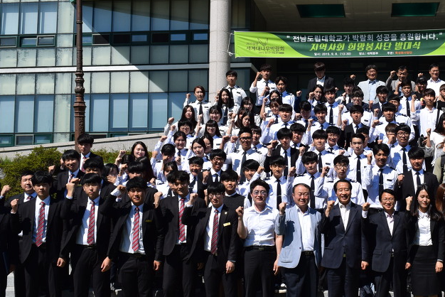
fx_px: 668
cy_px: 148
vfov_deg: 25.1
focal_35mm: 54
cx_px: 359
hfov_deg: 35.6
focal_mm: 22
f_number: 10
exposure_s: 1/400
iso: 200
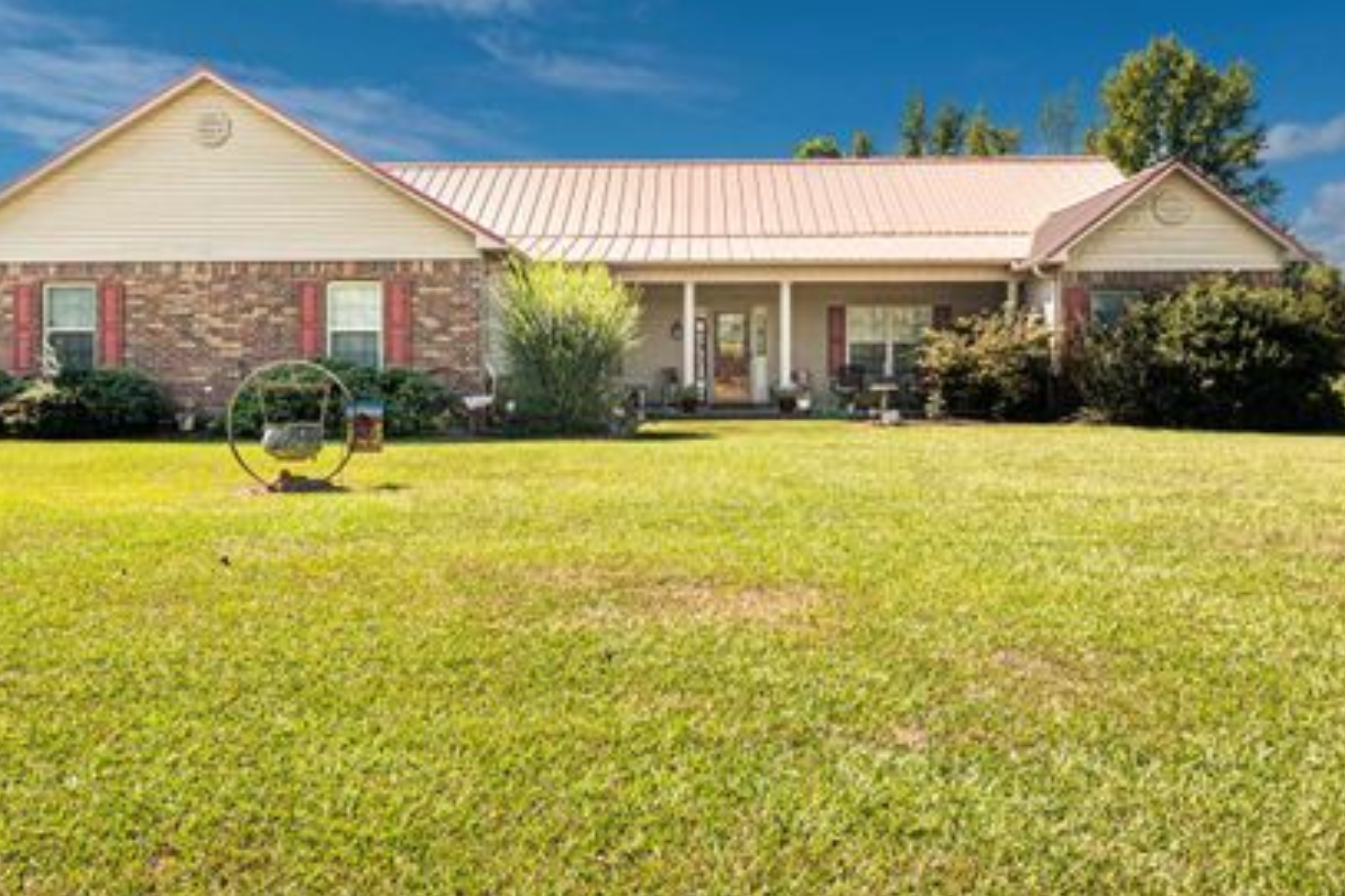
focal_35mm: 27
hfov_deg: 67.4
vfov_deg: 47.6
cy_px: 362
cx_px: 641
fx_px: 1008
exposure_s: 1/400
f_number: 8
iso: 250
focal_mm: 15
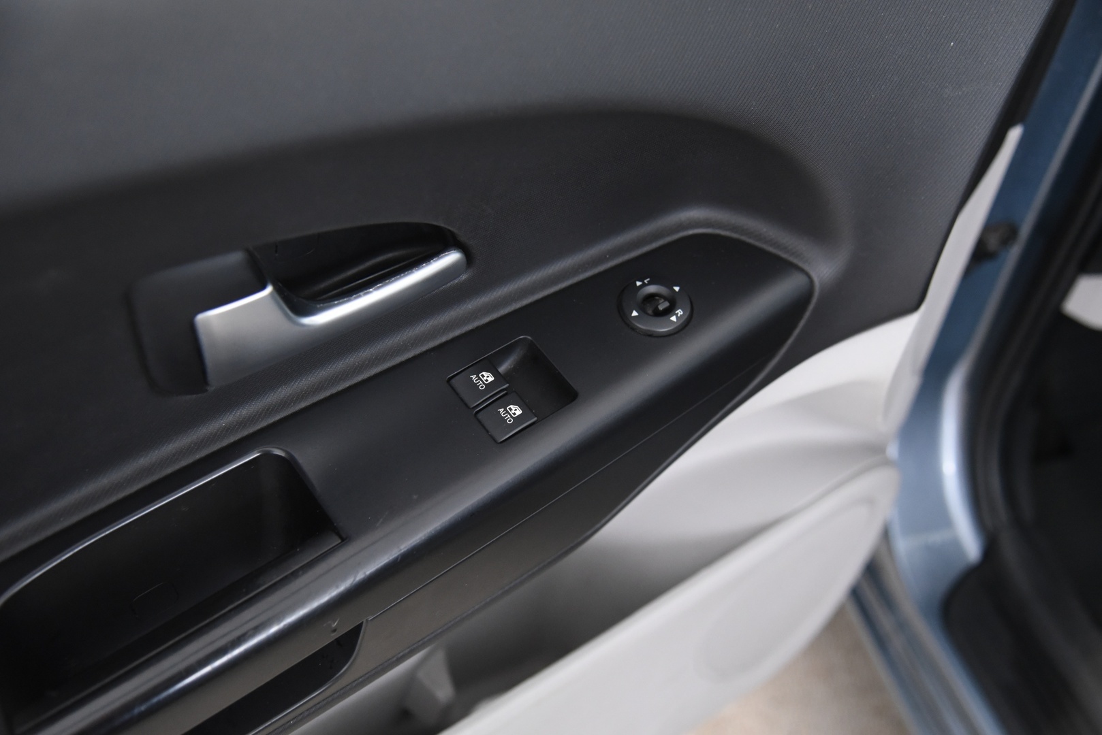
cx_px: 551
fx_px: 1347
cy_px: 368
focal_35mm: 44
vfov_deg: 30.5
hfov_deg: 44.5
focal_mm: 44
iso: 4000
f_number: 4
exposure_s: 1/25
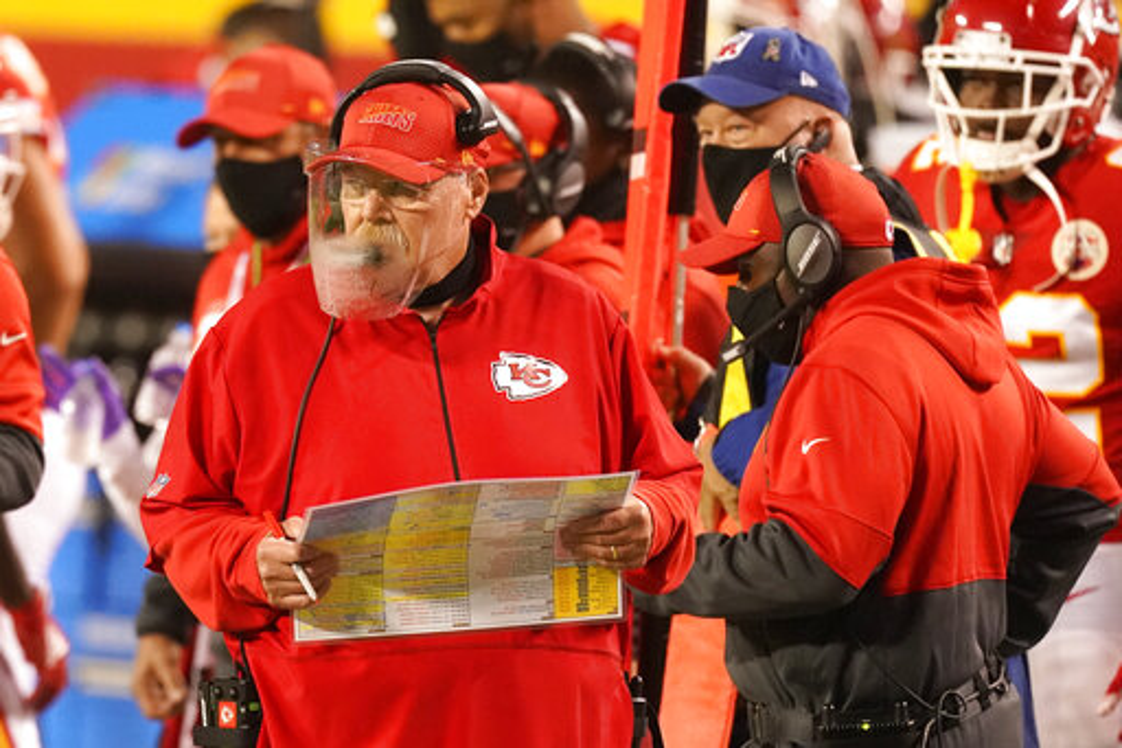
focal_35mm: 840
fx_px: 26170
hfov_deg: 2.5
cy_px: 374
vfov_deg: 1.6
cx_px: 561
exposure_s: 1/1250
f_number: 5.6
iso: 8000
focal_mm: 840
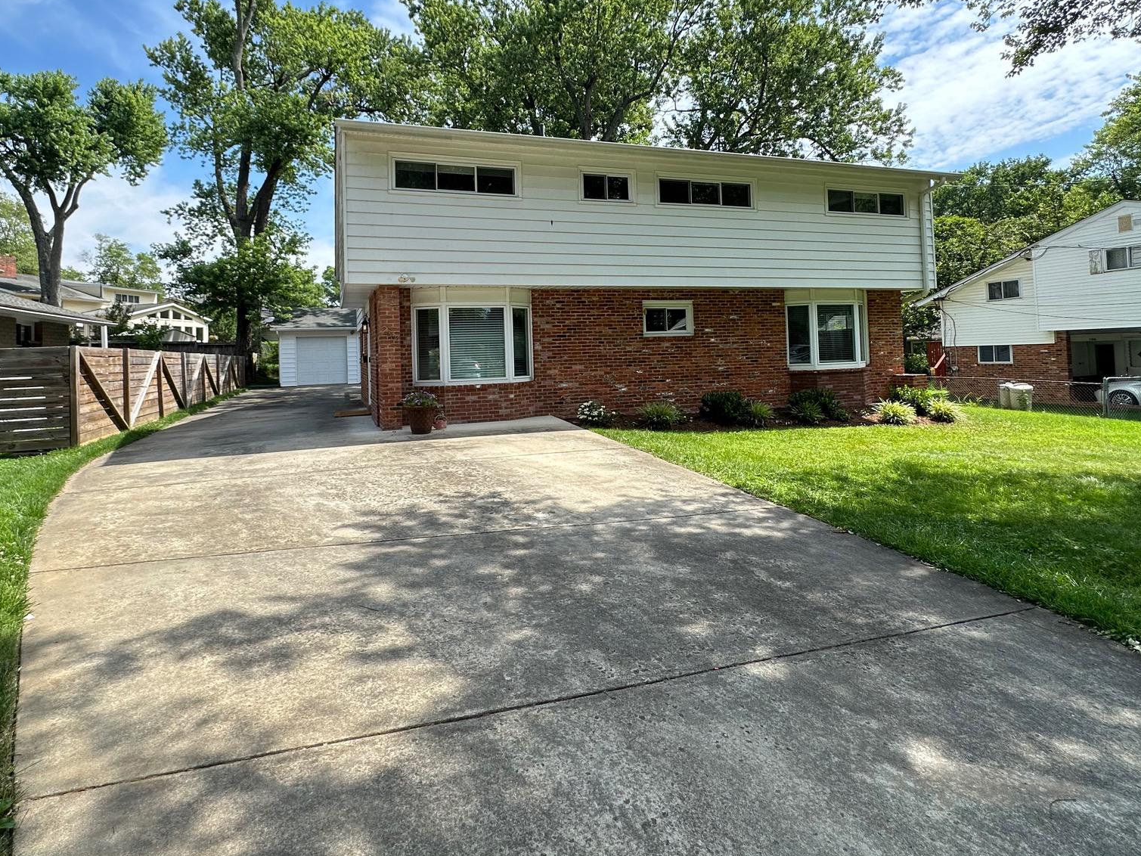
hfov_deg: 84.5
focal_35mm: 19
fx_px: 626
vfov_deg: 67.8
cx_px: 531
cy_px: 332
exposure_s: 1/670
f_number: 2.2
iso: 40
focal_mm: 2.22
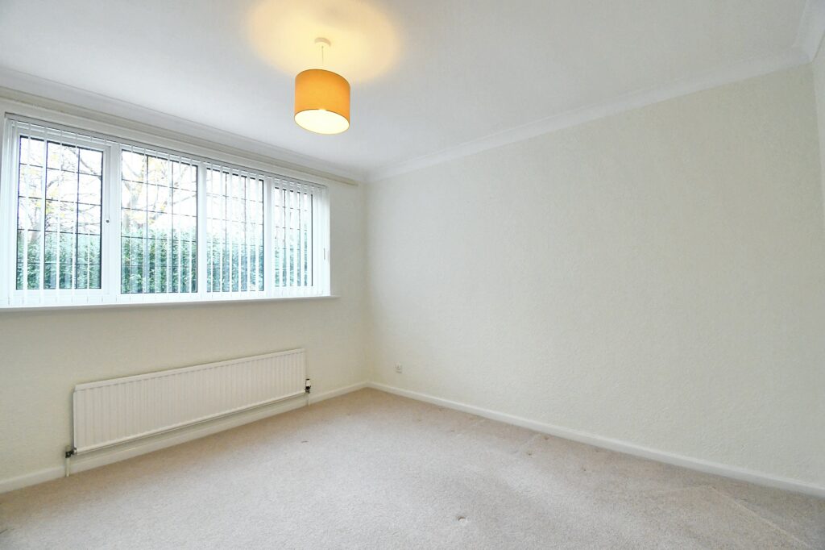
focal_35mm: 15
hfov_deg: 100.4
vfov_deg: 77.3
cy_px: 275
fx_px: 344
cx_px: 412
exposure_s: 1/30
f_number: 10
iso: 1600
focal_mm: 10
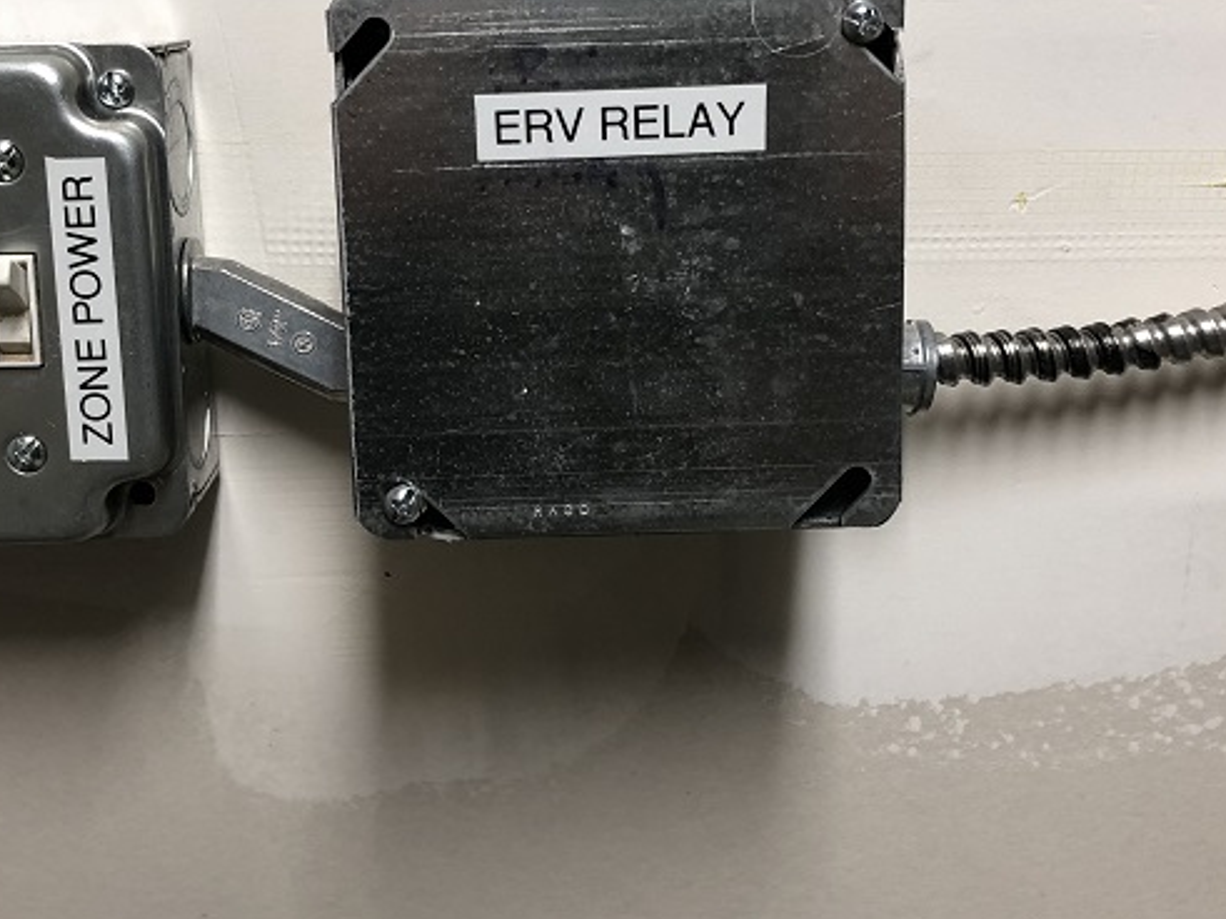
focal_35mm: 46
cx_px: 531
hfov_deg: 41.2
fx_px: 1629
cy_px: 348
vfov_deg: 31.4
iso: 40
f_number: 1.8
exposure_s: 1/20
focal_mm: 3.99
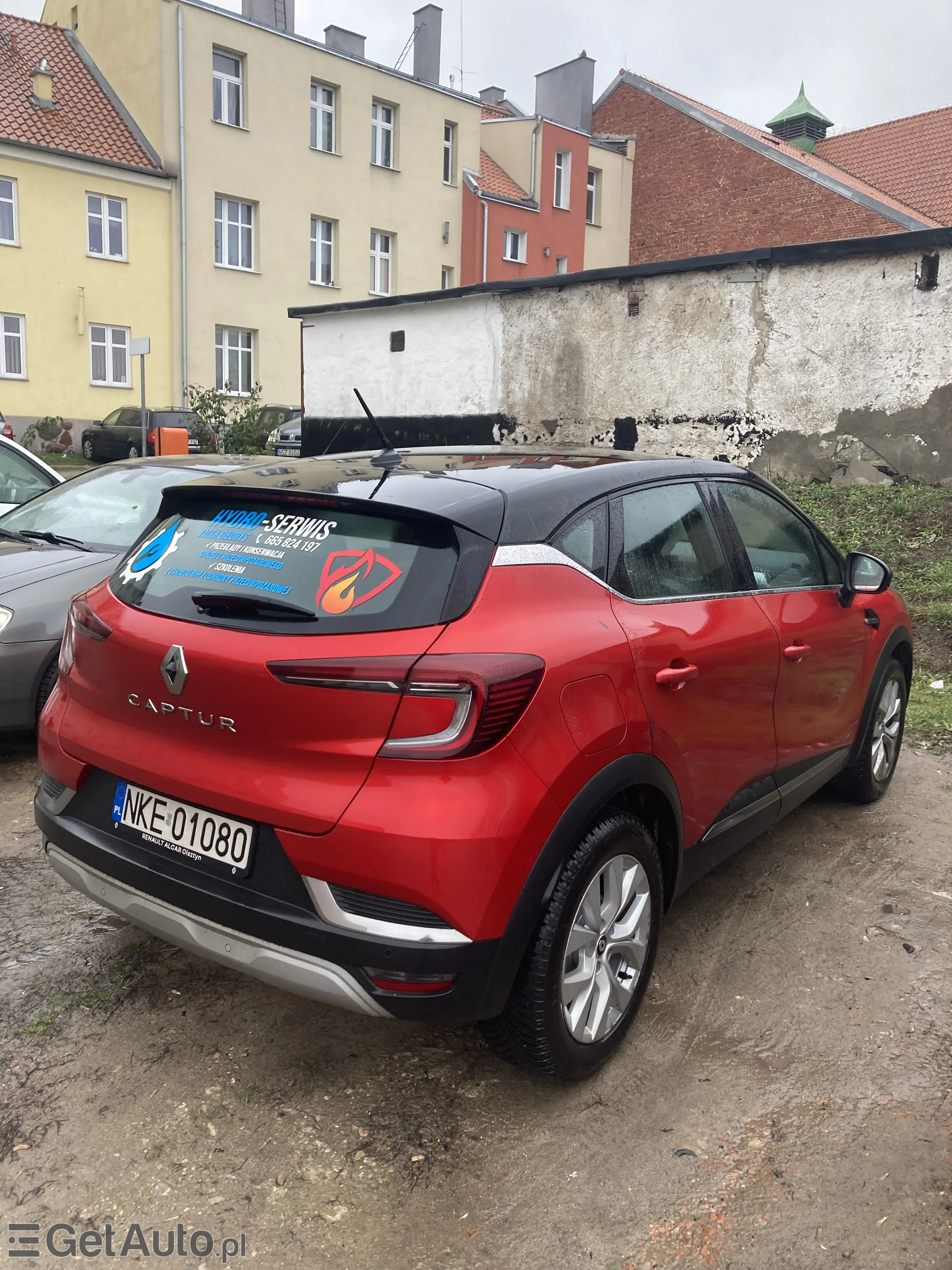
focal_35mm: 28
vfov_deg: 63.4
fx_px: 1027
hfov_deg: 49.7
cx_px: 476
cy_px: 635
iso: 64
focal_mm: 3.99
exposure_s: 1/121
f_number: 1.8
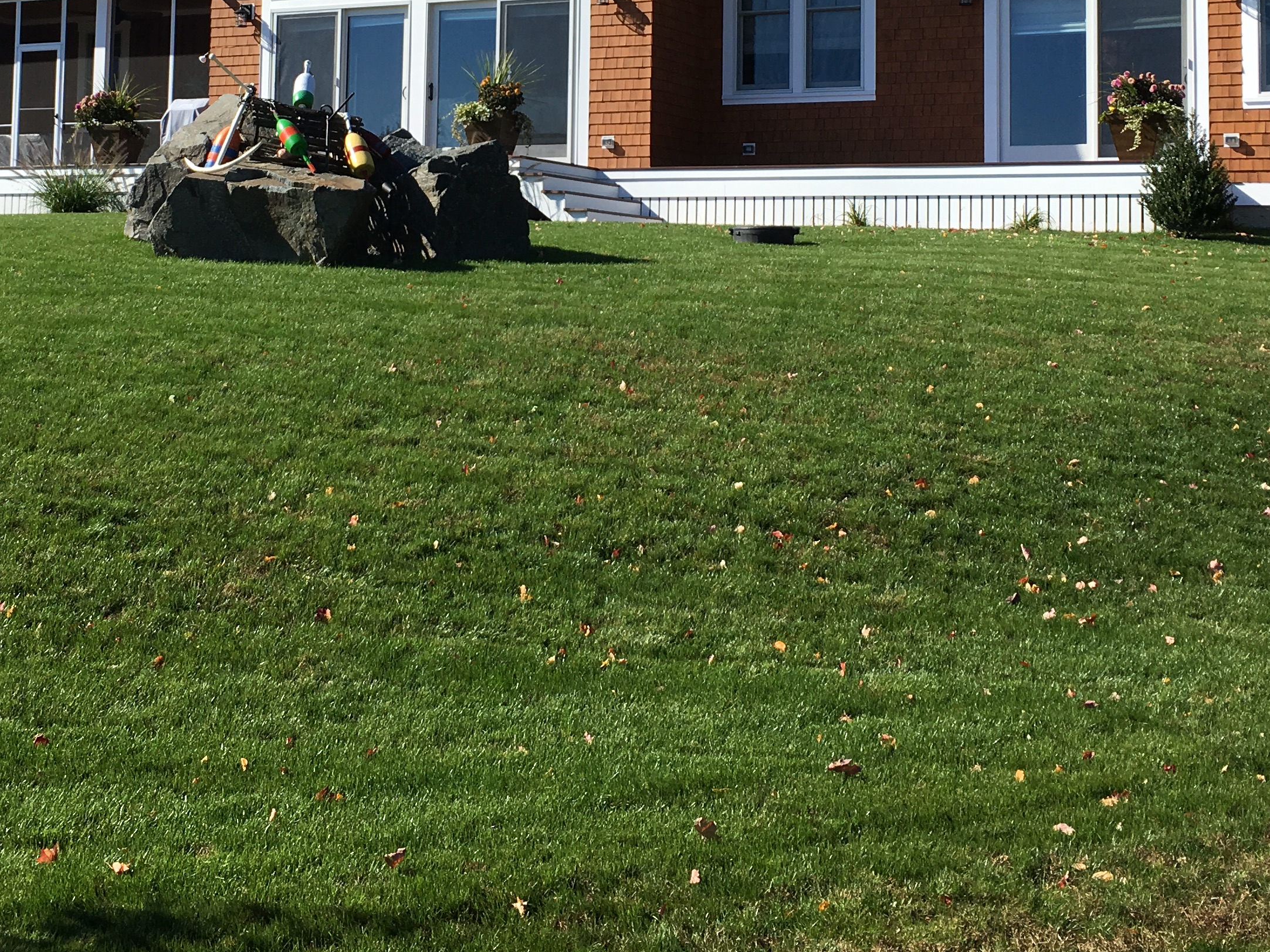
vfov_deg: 26.3
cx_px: 516
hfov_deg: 35.4
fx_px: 1981
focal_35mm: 54
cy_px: 123
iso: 25
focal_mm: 4.15
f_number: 2.2
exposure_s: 1/1261
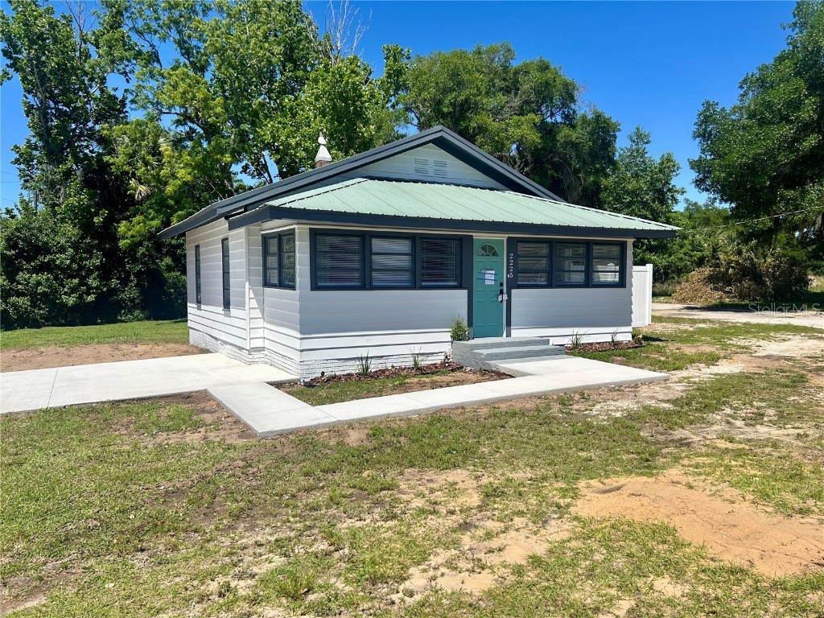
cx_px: 412
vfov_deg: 53.1
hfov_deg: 67.3
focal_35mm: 26
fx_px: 619
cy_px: 309
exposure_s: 1/6211
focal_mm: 5.7
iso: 50
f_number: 1.5
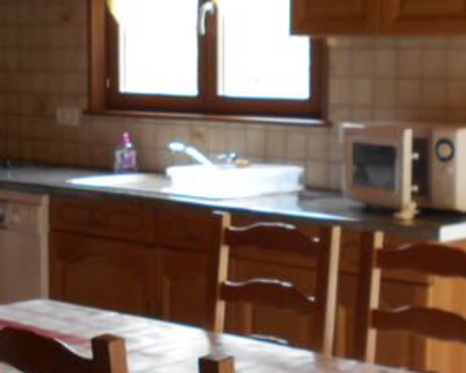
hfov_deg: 21.5
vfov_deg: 17.3
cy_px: 219
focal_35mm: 89
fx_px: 1227
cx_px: 229
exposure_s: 1/30
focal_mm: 4.6
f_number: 3.2
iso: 160
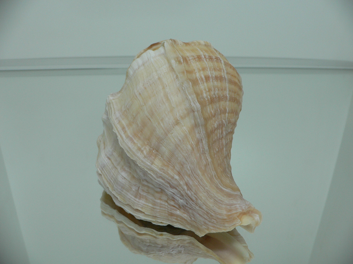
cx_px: 176
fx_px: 357
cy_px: 132
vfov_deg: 40.7
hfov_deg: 52.6
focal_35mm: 35
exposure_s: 1/60
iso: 100
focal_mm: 4.6
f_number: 2.8
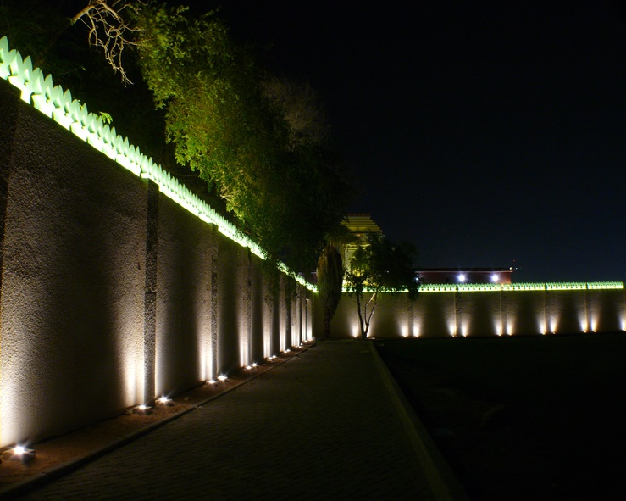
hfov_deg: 49.0
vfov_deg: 40.1
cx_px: 289
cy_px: 250
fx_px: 685
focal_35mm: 37
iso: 100
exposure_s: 6
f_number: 11
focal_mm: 7.4
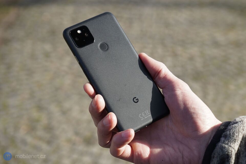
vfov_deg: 19.4
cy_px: 82
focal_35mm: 70
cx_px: 123
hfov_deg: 28.9
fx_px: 478
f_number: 5.6
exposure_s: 1/160
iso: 100
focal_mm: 70
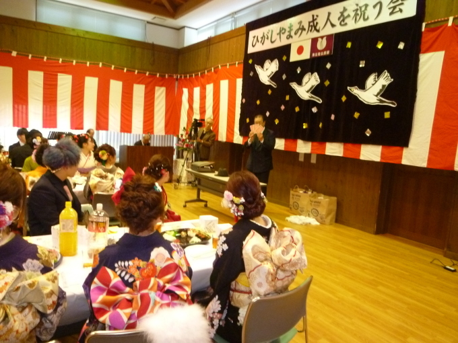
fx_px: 331
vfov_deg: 54.9
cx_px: 229
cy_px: 172
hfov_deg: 69.4
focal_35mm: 25
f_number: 2.8
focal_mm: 4.5
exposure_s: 1/30
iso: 400
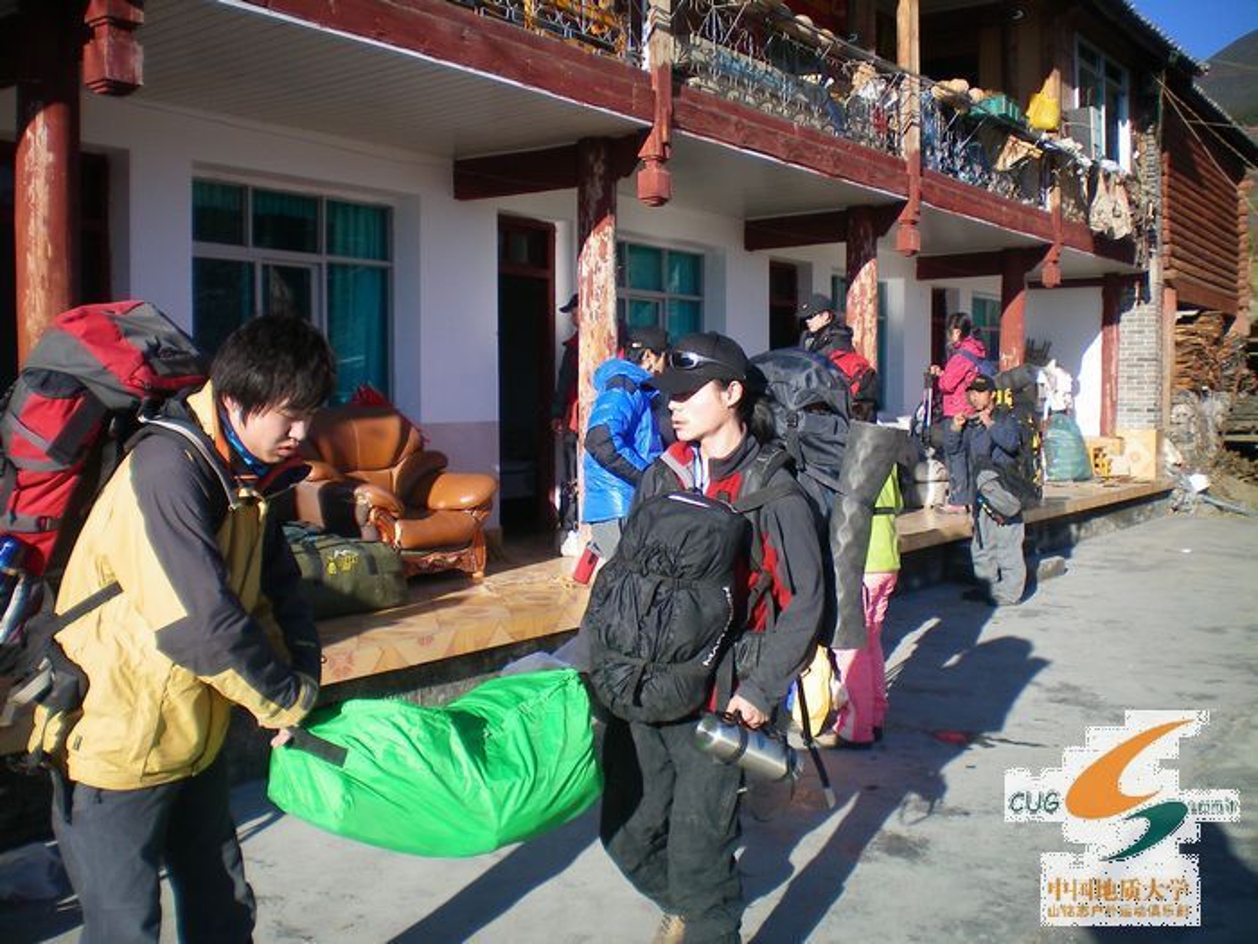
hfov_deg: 49.0
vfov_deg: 37.7
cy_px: 472
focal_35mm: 38
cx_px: 629
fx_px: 1381
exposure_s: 1/500
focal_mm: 6.3
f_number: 3.1
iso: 64
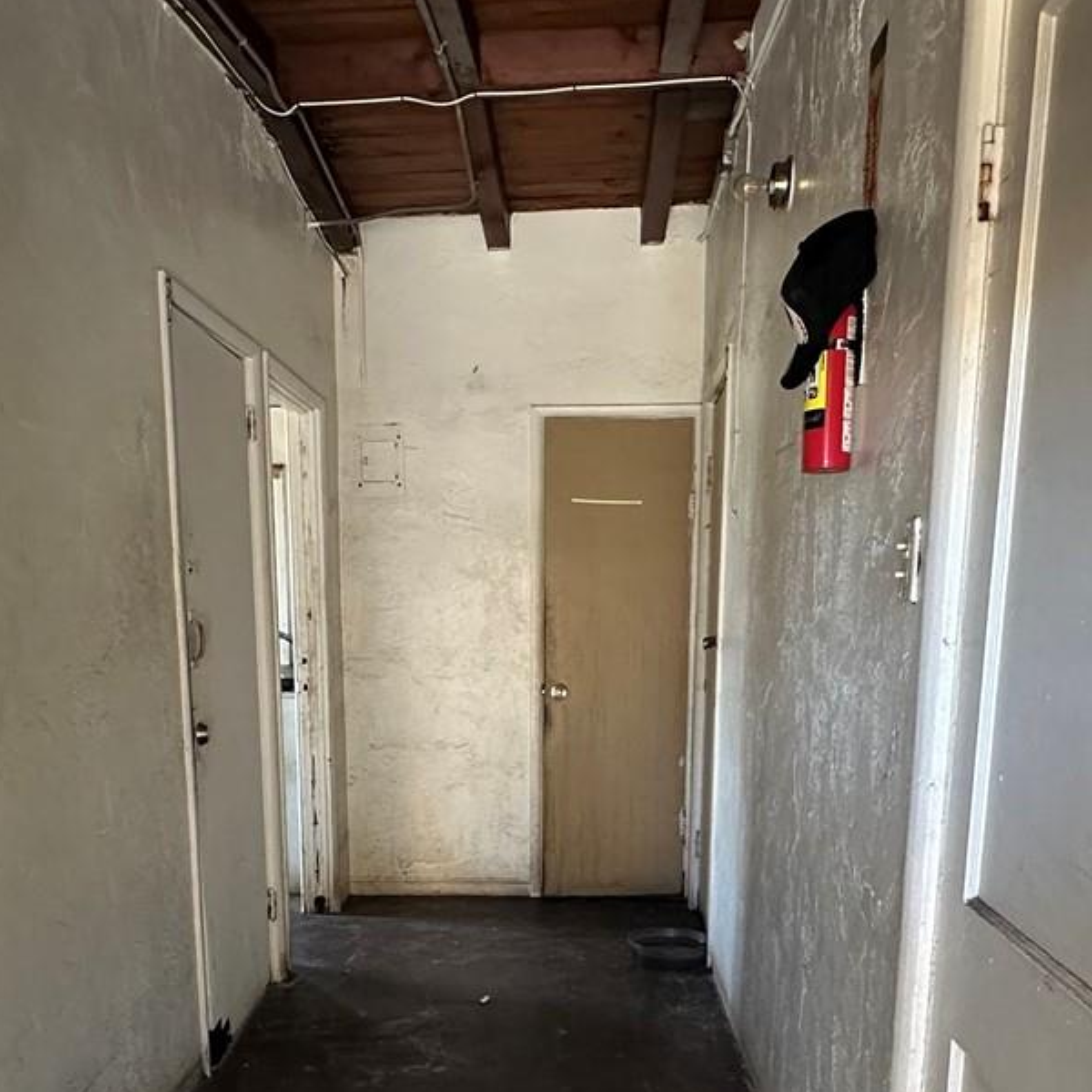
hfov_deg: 49.6
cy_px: 839
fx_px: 1178
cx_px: 484
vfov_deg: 47.6
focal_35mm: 33
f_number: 2.2
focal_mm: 2.22
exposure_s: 1/60
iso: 320
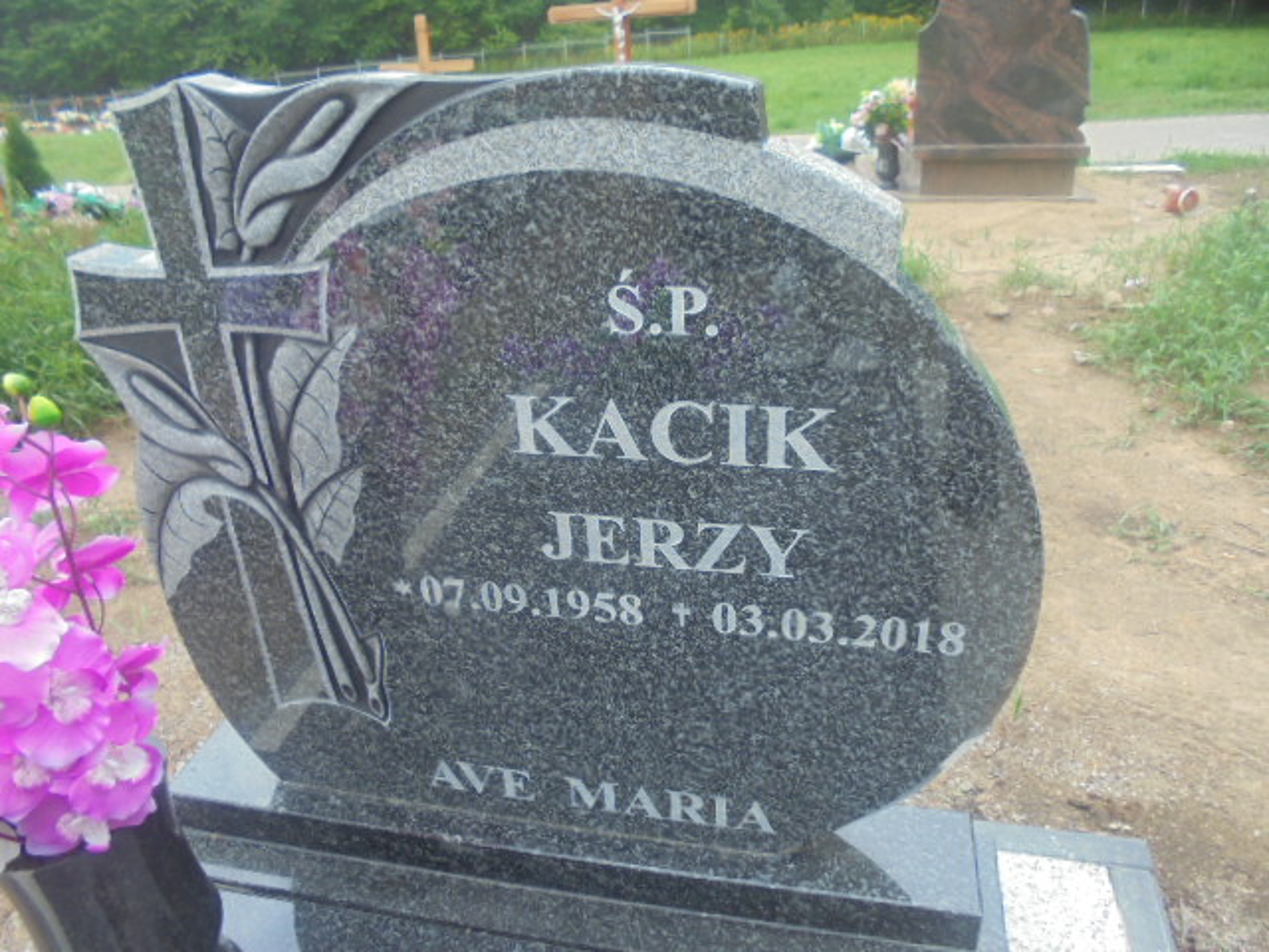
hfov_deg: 67.3
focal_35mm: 26
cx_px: 634
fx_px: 953
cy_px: 476
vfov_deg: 53.1
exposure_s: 1/160
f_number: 3.5
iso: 100
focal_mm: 4.6
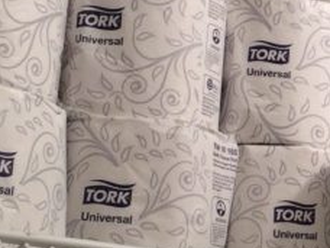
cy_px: 81
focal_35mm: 130
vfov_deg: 11.4
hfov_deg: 14.5
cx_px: 437
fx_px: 1239
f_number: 2.2
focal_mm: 4.15
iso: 40
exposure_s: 1/30
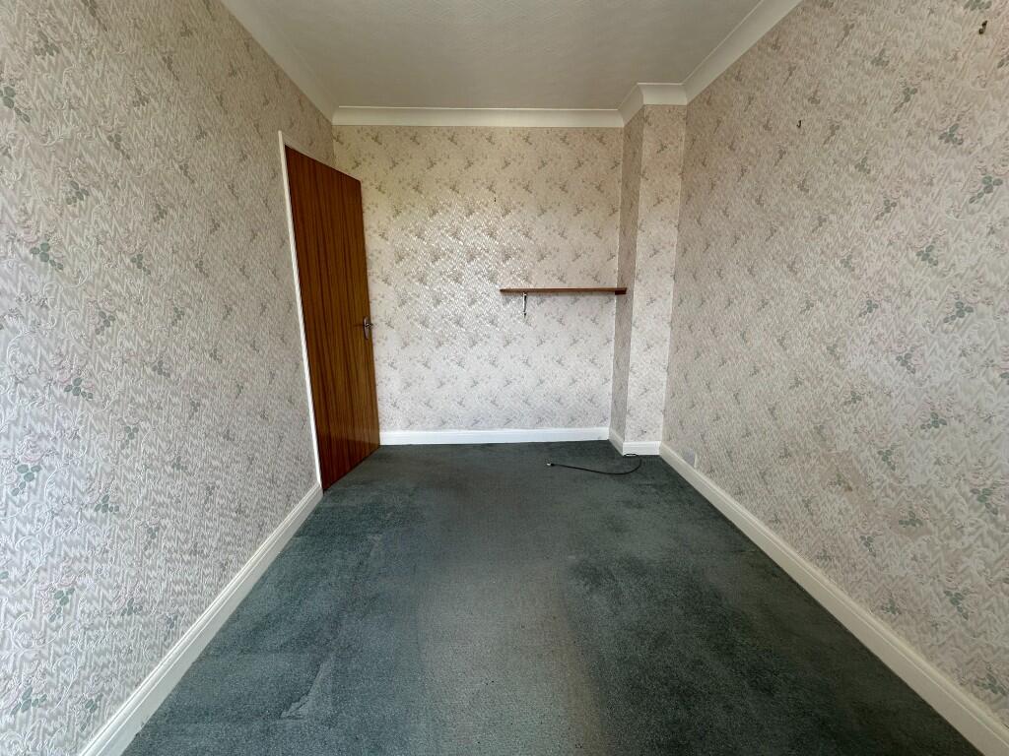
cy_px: 378
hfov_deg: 102.1
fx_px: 408
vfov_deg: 85.7
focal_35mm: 14
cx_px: 504
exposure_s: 1/99
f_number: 2.2
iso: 125
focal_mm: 2.22
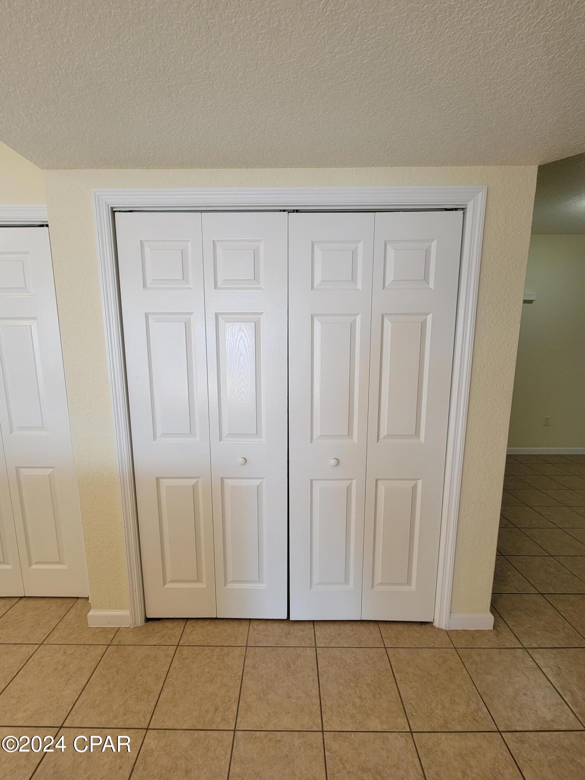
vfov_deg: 106.2
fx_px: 293
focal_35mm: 13
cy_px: 390
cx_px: 292
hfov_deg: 89.9
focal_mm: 2.2
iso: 80
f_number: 2.2
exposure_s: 1/60
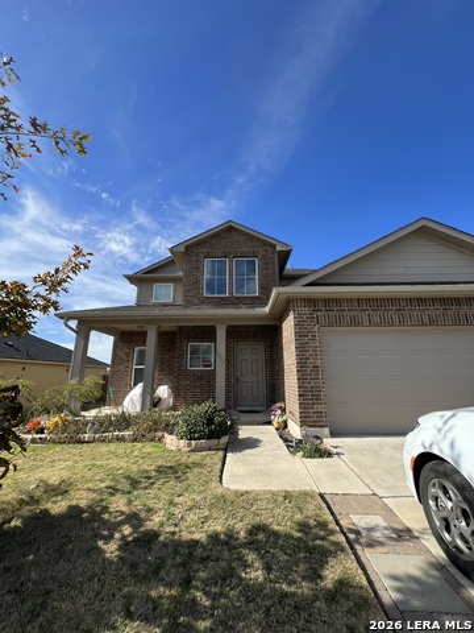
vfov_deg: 106.2
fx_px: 237
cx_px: 237
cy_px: 316
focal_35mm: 13
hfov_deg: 89.9
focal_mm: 1.57
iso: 32
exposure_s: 1/927
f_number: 1.8
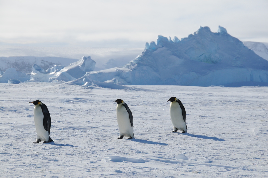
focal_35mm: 142
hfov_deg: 14.4
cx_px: 134
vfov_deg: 9.6
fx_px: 1059
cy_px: 89
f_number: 11
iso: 400
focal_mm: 95
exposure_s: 1/2000
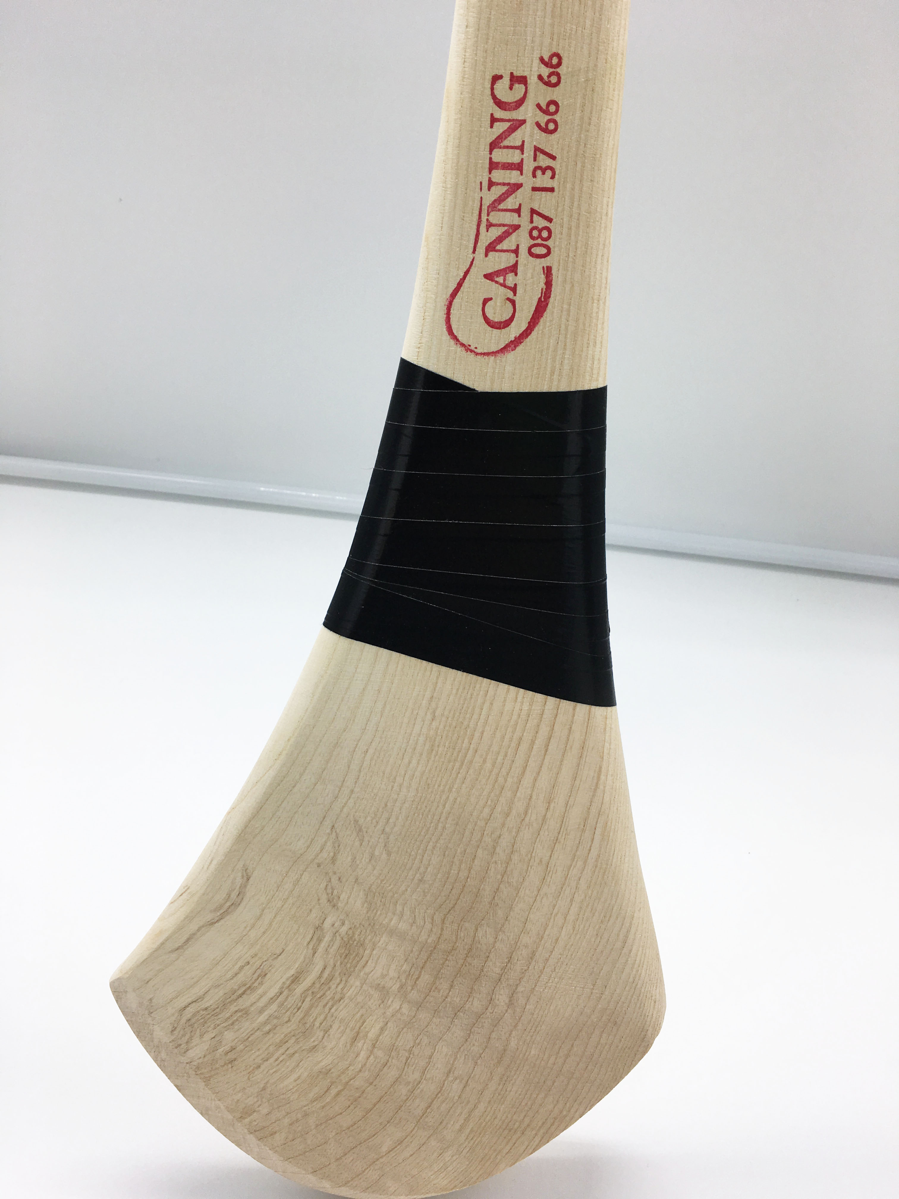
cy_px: 600
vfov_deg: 61.7
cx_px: 450
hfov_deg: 48.2
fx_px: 1004
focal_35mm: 29
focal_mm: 4.15
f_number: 2.2
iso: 25
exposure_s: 1/236
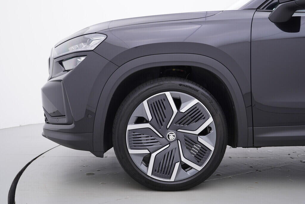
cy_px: 102
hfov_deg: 53.1
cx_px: 152
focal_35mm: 36
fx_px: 305
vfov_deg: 36.9
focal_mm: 24
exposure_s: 1/60
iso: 125
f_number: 3.5
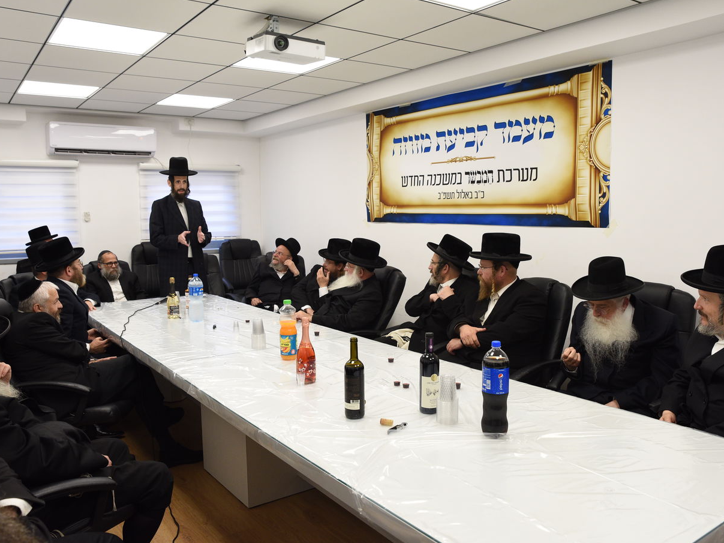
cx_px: 355
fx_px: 606
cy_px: 273
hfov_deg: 61.7
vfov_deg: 48.2
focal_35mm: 29
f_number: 5
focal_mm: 26
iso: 1250
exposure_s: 1/100
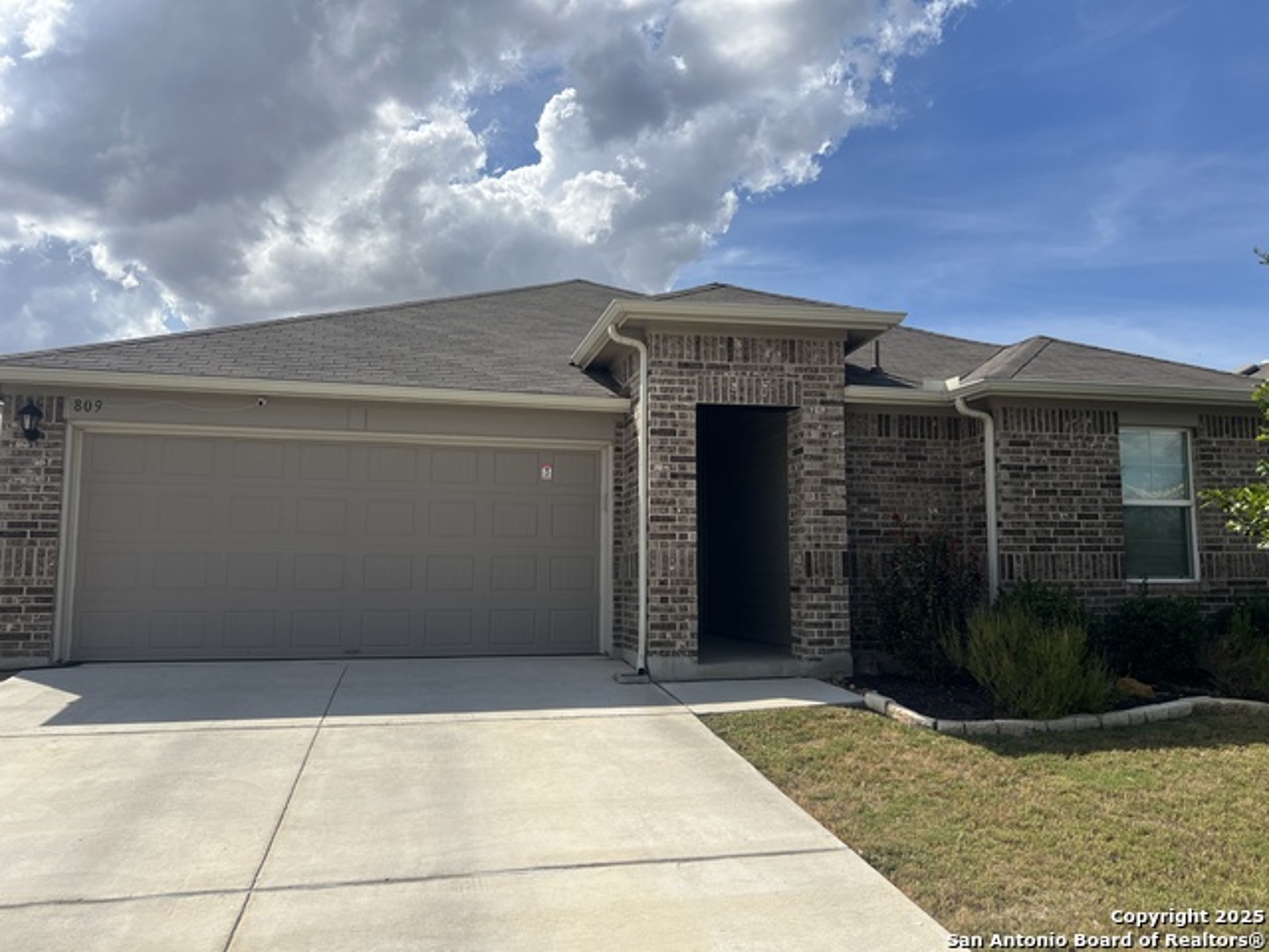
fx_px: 953
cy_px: 476
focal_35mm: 26
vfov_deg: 53.1
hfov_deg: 67.3
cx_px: 634
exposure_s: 1/5587
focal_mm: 5.7
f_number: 1.5
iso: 50
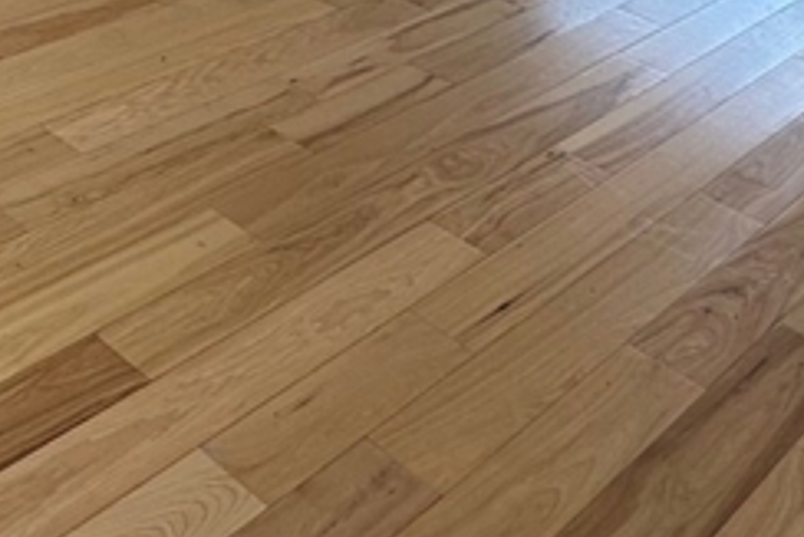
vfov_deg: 17.9
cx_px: 59
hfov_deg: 31.1
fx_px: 1363
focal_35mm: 61
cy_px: -428
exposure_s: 1/146
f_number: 2.2
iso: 40
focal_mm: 2.22
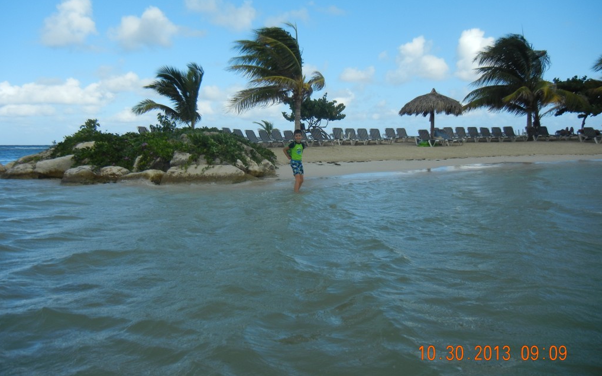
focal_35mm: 32
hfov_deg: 59.7
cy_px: 173
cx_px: 301
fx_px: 525
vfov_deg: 39.4
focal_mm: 5.4
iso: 160
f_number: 7
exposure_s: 1/340
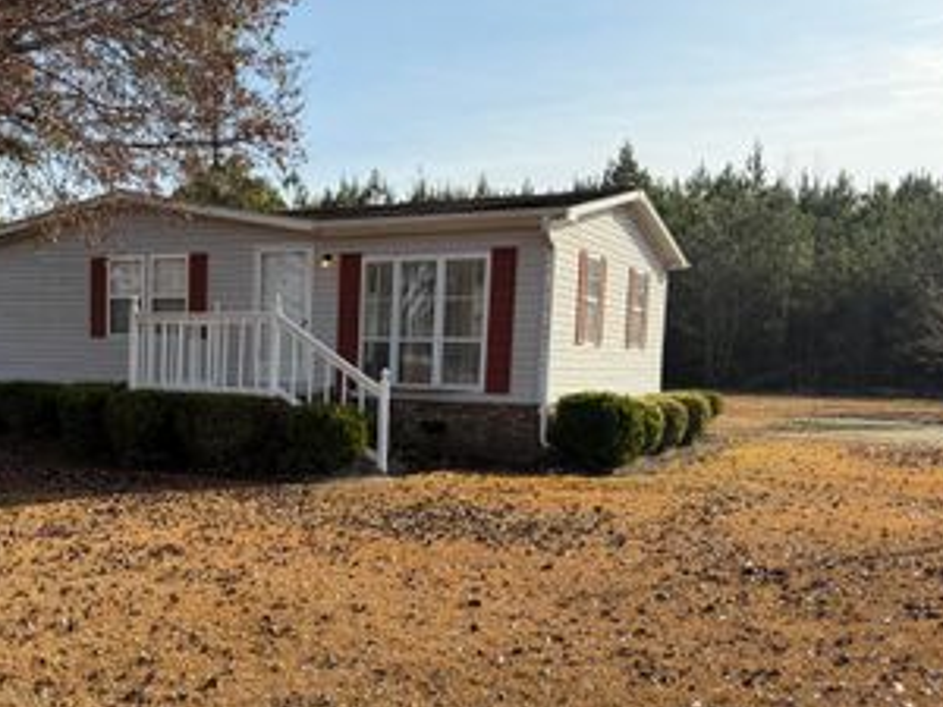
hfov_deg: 44.9
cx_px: 217
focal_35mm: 40
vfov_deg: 35.7
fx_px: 1090
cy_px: 454
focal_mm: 6.76
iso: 100
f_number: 1.78
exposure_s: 1/3279
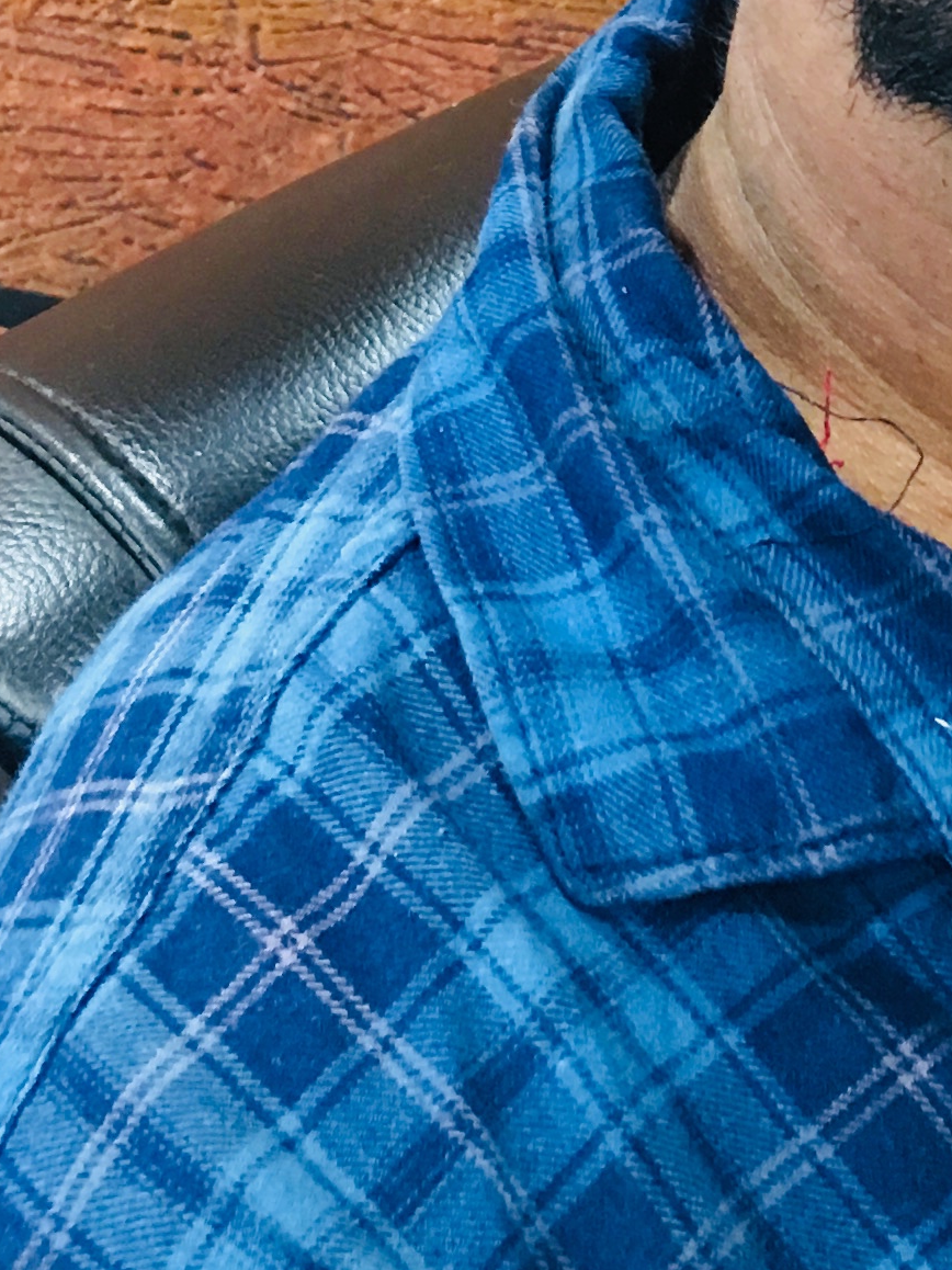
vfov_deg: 18.2
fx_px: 3705
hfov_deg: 14.5
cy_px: -368
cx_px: 881
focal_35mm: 101
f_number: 2.2
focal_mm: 4.15
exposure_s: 1/10
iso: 100
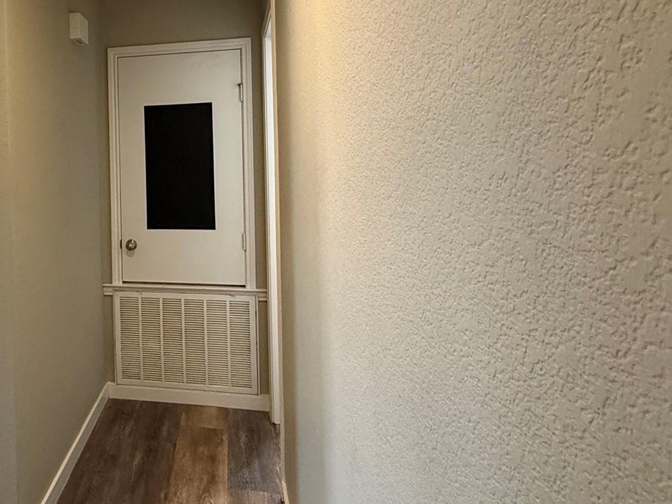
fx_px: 544
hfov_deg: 57.1
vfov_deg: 48.8
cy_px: 162
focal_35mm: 28
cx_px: 104
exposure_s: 1/60
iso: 500
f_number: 2.2
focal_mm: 2.22
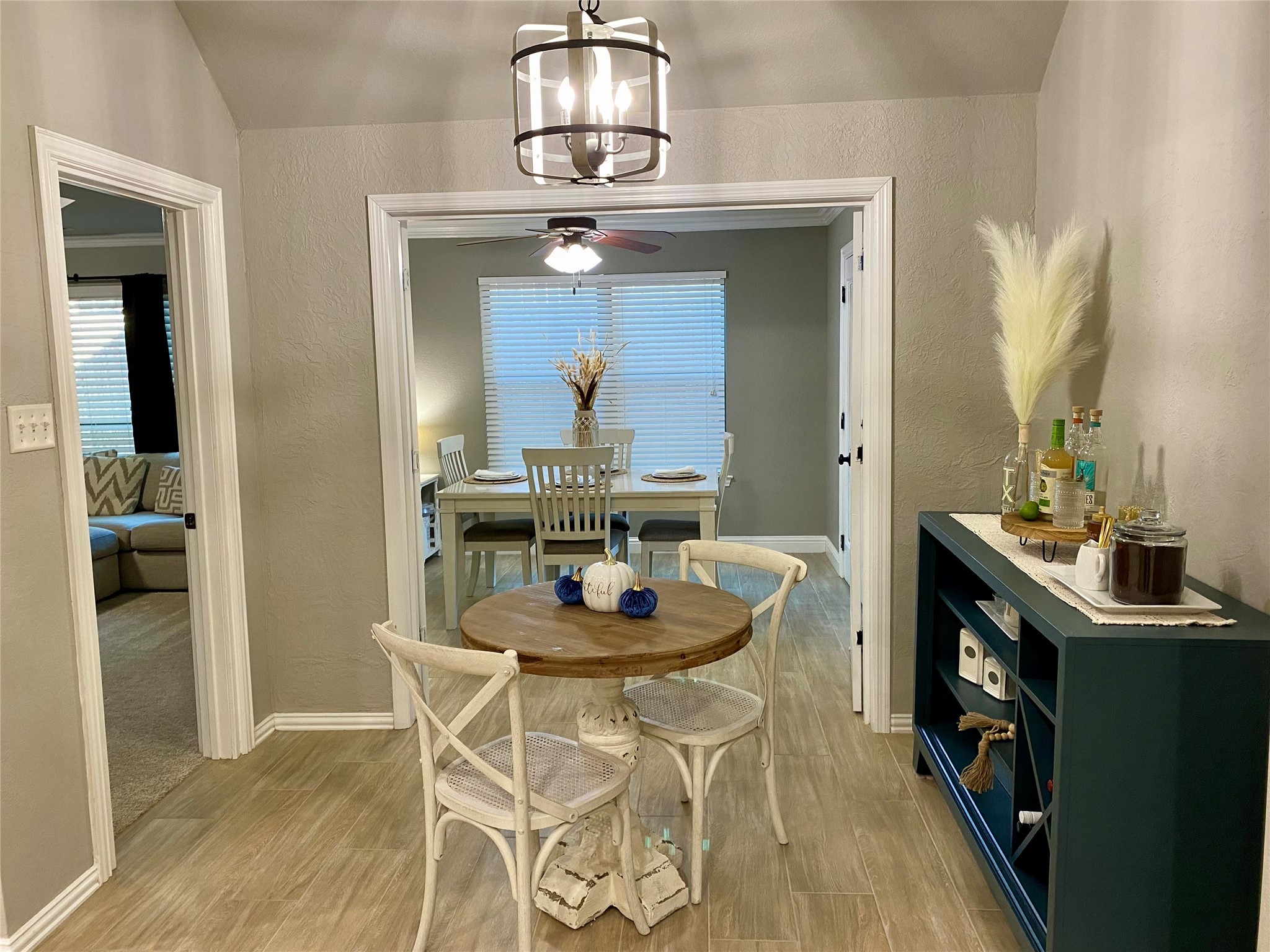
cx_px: 635
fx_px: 954
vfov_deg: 53.1
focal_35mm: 26
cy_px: 476
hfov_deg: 67.3
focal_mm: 4.25
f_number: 1.8
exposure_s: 1/60
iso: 160
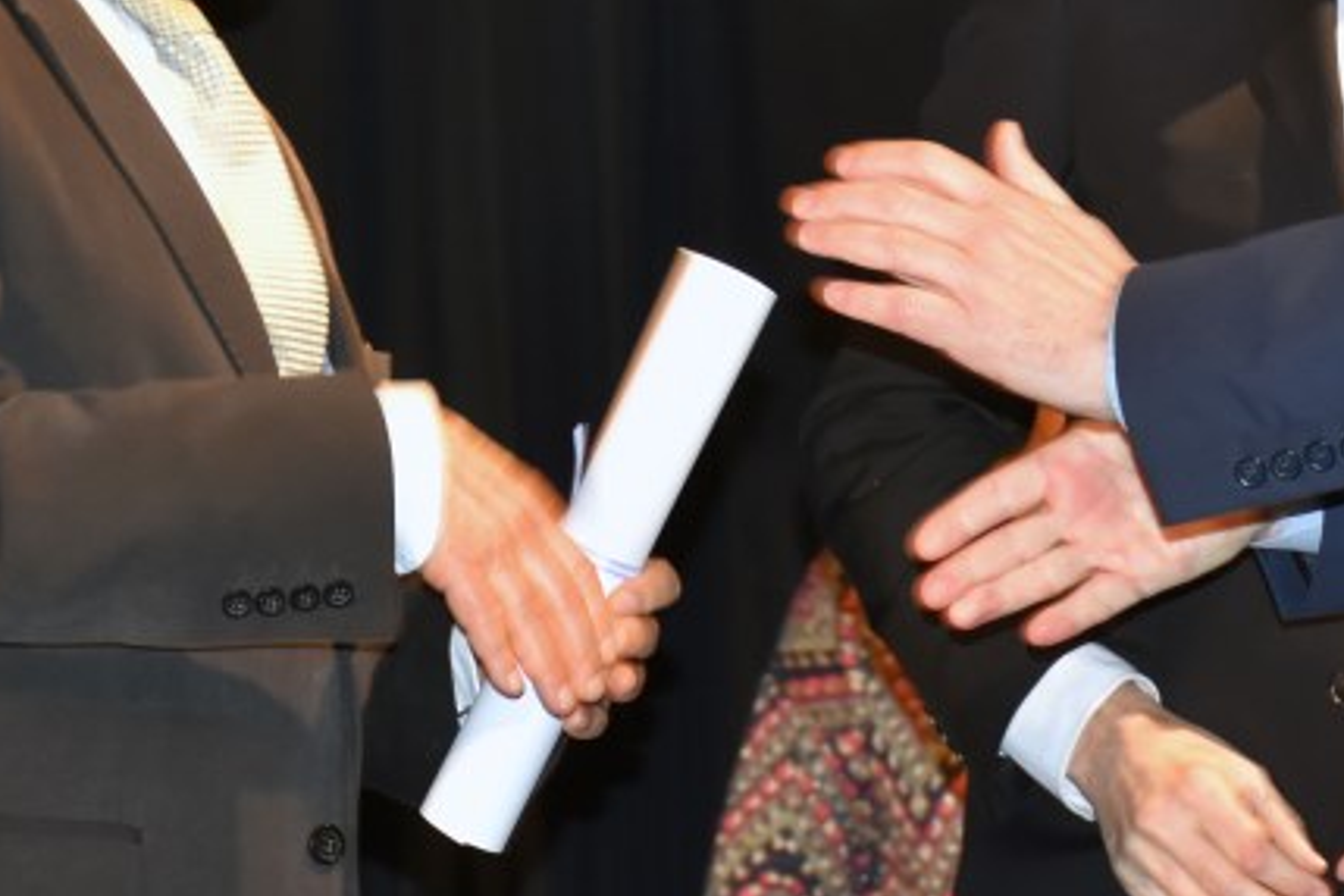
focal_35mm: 222
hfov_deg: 9.3
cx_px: 774
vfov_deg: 6.2
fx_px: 8287
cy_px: 139
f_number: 5
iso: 800
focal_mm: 62
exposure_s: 1/60
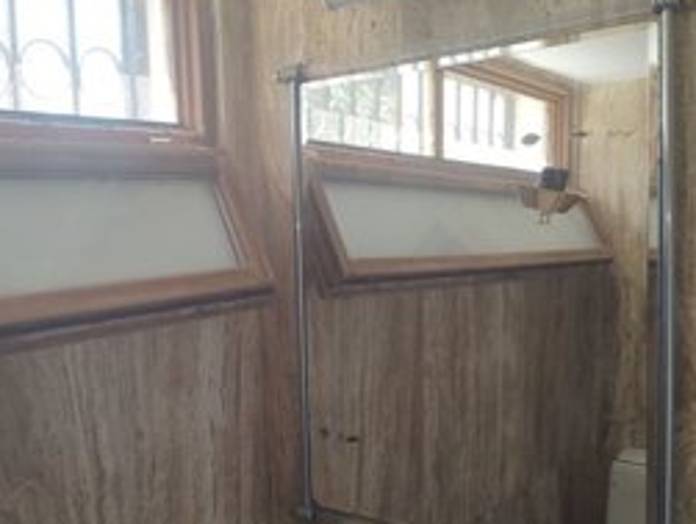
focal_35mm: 40
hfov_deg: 46.4
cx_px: 268
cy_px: 297
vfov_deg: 36.0
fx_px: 805
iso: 166
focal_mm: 4.22
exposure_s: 1/100
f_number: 1.8
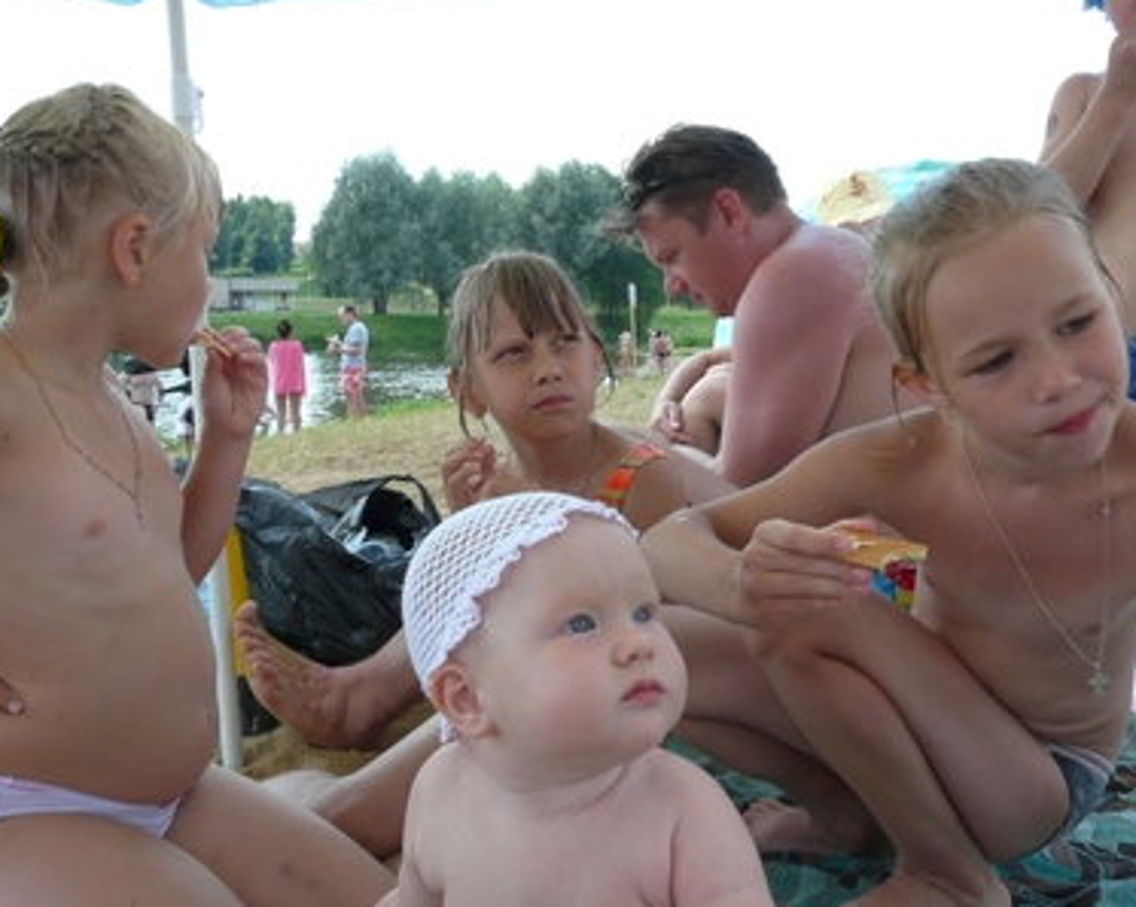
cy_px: 454
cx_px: 597
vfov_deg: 44.5
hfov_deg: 54.2
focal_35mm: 33
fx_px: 1109
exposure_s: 1/200
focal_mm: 4.6
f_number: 4
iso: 100
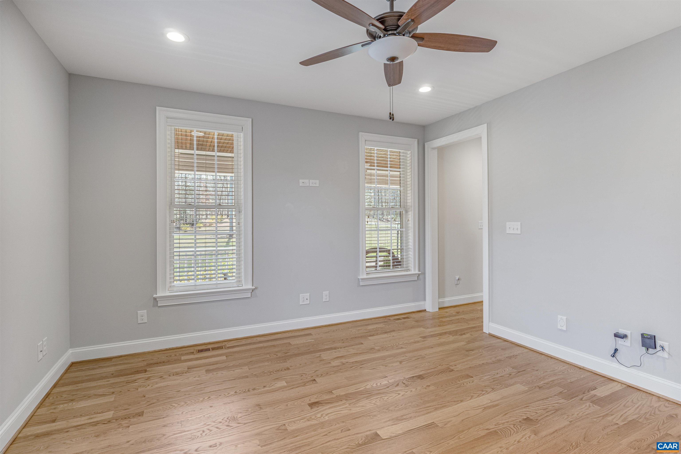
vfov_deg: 69.6
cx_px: 340
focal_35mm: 17
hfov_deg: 92.5
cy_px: 227
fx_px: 326
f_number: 8
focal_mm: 11.5
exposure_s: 1/4
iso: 200
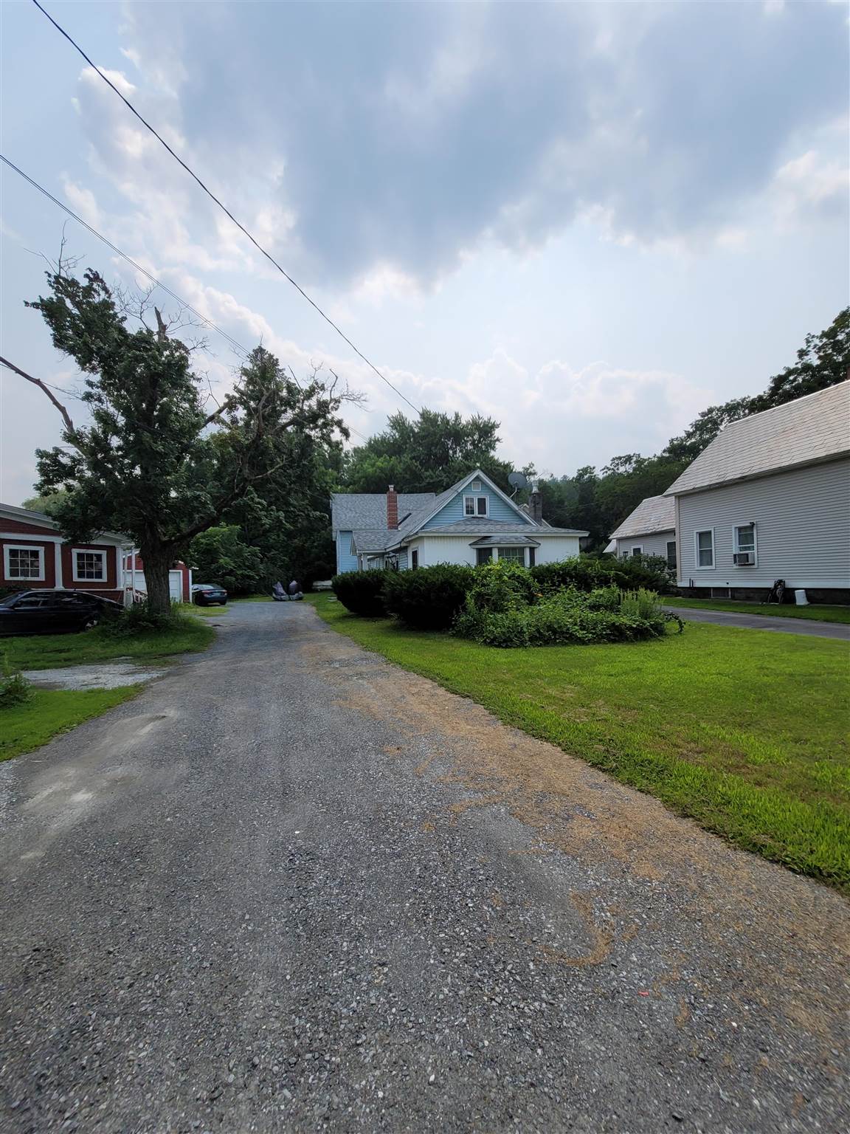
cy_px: 567
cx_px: 425
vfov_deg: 106.2
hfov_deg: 89.9
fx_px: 426
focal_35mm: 13
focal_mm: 2.2
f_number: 2.2
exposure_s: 1/2913
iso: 64
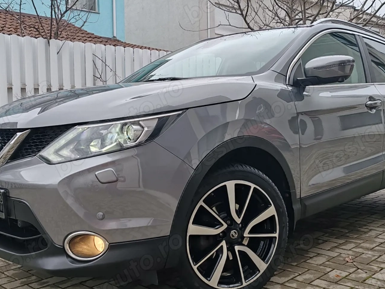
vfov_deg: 34.3
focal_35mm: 42
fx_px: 467
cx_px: 196
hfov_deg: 44.8
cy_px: 140
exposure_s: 1/100
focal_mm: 6.12
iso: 80
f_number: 1.9
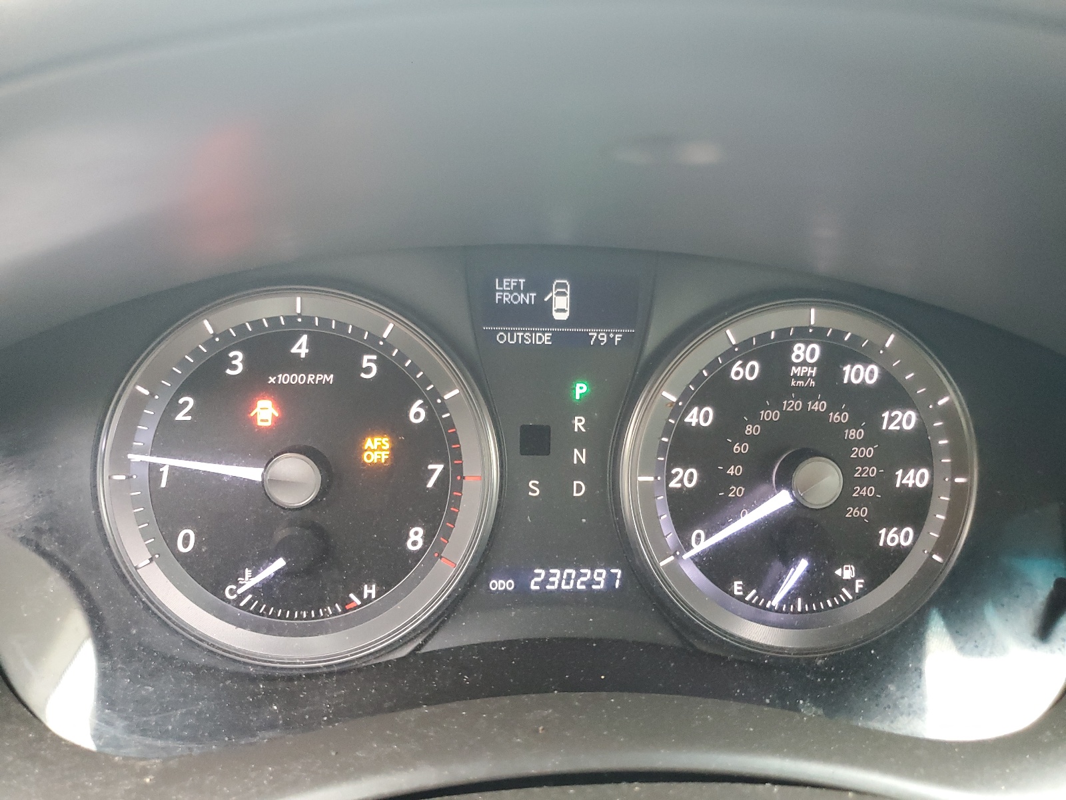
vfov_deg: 53.1
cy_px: 400
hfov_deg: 67.3
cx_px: 533
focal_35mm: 26
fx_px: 801
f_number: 1.5
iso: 346
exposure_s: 1/50
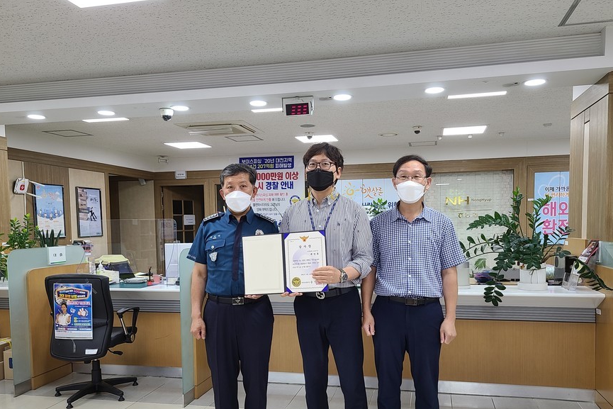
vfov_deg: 43.3
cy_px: 253
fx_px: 511
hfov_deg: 61.9
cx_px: 320
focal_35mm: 30
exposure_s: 1/59
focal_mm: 5.4
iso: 64
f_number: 1.8
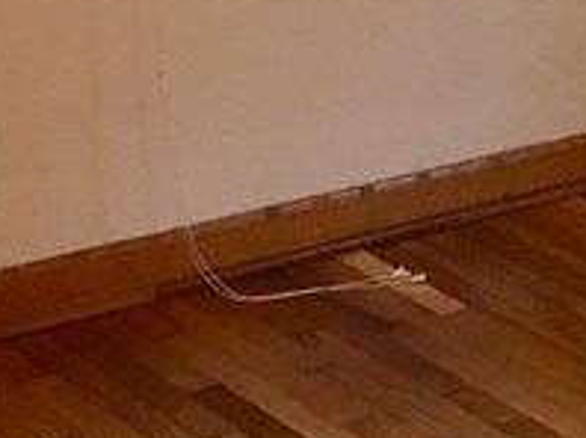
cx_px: 696
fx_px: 2536
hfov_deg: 12.9
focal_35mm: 150
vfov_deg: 9.1
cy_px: -542
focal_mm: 4.15
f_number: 2.2
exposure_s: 1/30
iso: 40
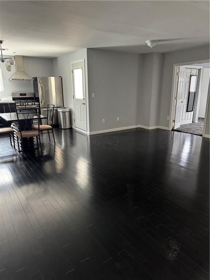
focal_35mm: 24
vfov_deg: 71.6
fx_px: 194
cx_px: 105
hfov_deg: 56.8
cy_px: 140
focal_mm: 6.76
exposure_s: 1/60
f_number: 1.78
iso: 640
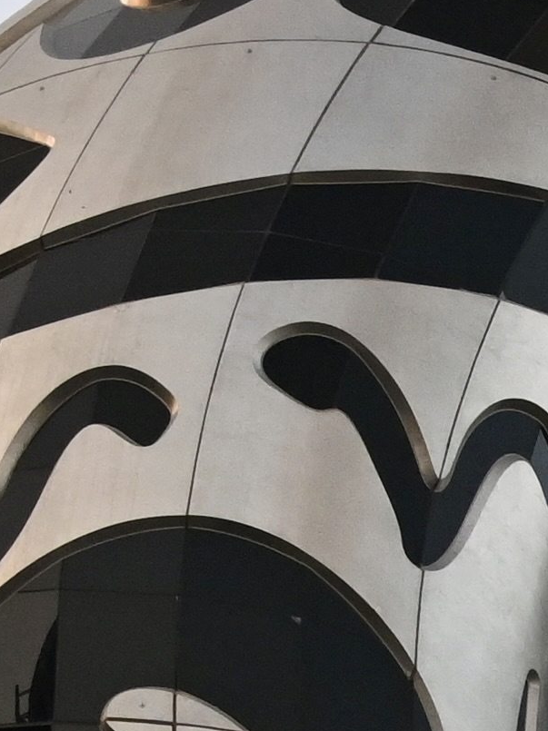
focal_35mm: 296
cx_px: 2061
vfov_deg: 6.4
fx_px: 6253
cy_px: 1753
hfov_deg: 4.6
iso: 800
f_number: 8
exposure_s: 1/200
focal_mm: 30
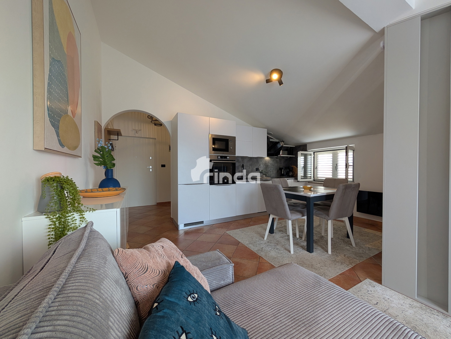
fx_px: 157
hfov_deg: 110.5
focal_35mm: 12
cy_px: 170
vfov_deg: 94.6
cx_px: 226
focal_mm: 2.02
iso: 53
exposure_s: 1/88.6
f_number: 1.7
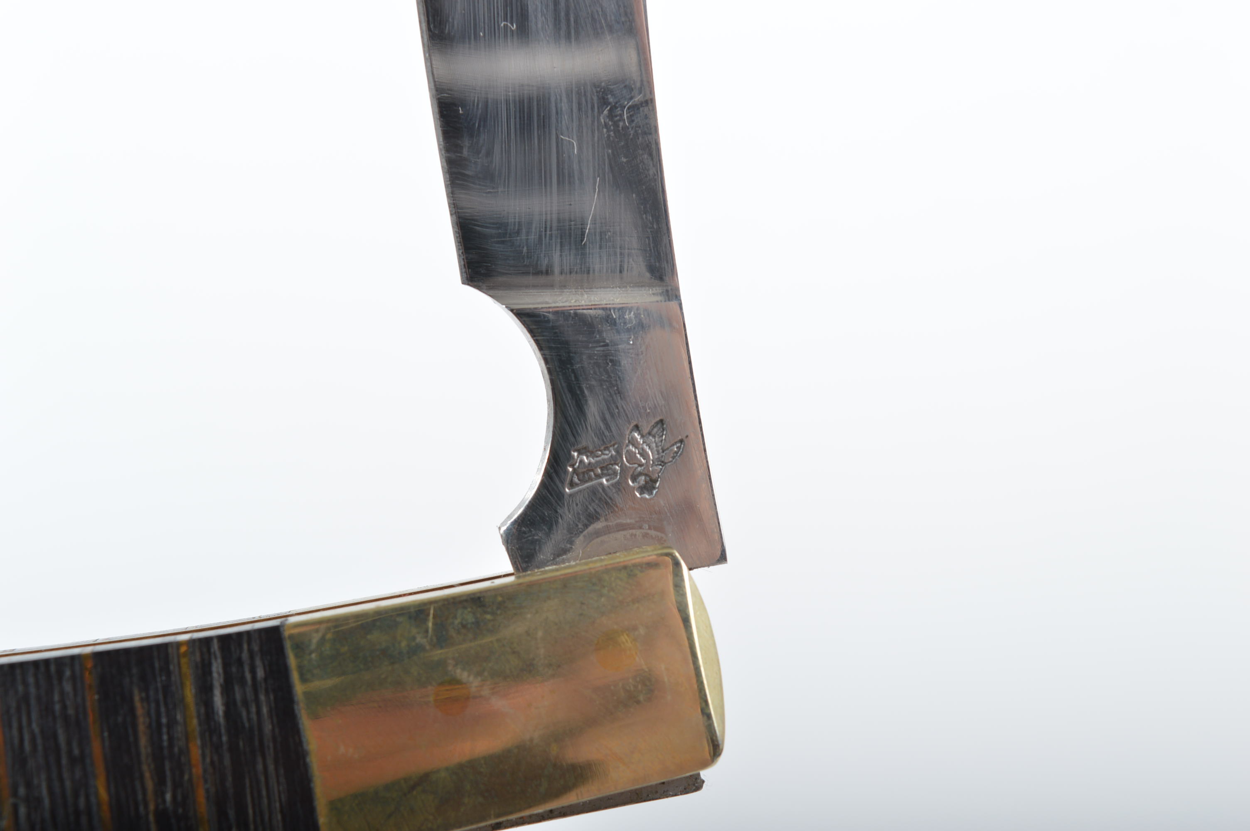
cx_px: 625
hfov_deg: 24.6
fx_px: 2862
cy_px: 416
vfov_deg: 16.5
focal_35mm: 82
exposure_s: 1/200
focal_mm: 55
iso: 100
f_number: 13
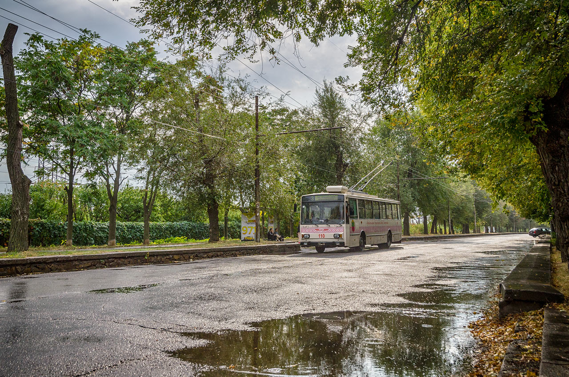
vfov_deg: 36.7
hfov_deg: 53.2
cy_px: 188
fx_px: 568
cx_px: 284
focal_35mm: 36
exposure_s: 1/1600
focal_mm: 24
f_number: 5.6
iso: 250
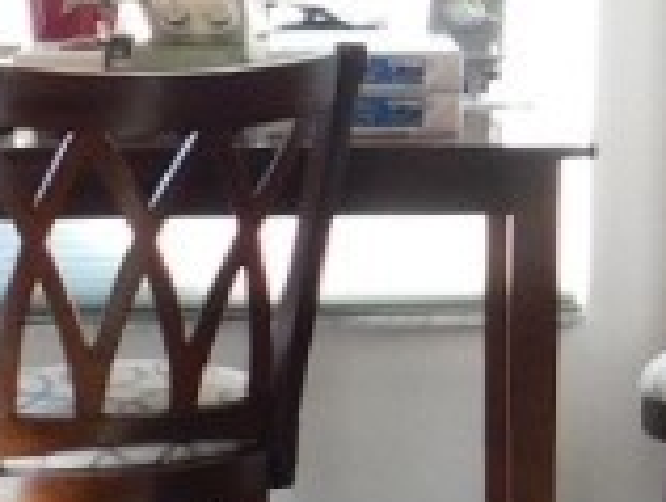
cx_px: 1471
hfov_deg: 11.5
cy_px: -42
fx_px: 2871
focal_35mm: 149
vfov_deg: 9.9
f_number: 3
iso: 125
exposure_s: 1/40
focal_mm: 4
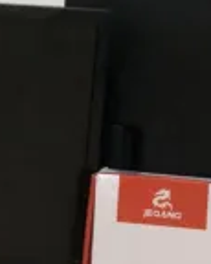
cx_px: 127
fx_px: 1766
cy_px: 202
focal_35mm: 226
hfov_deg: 6.8
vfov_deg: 8.5
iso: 160
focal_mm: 6
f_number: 2.4
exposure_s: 1/14
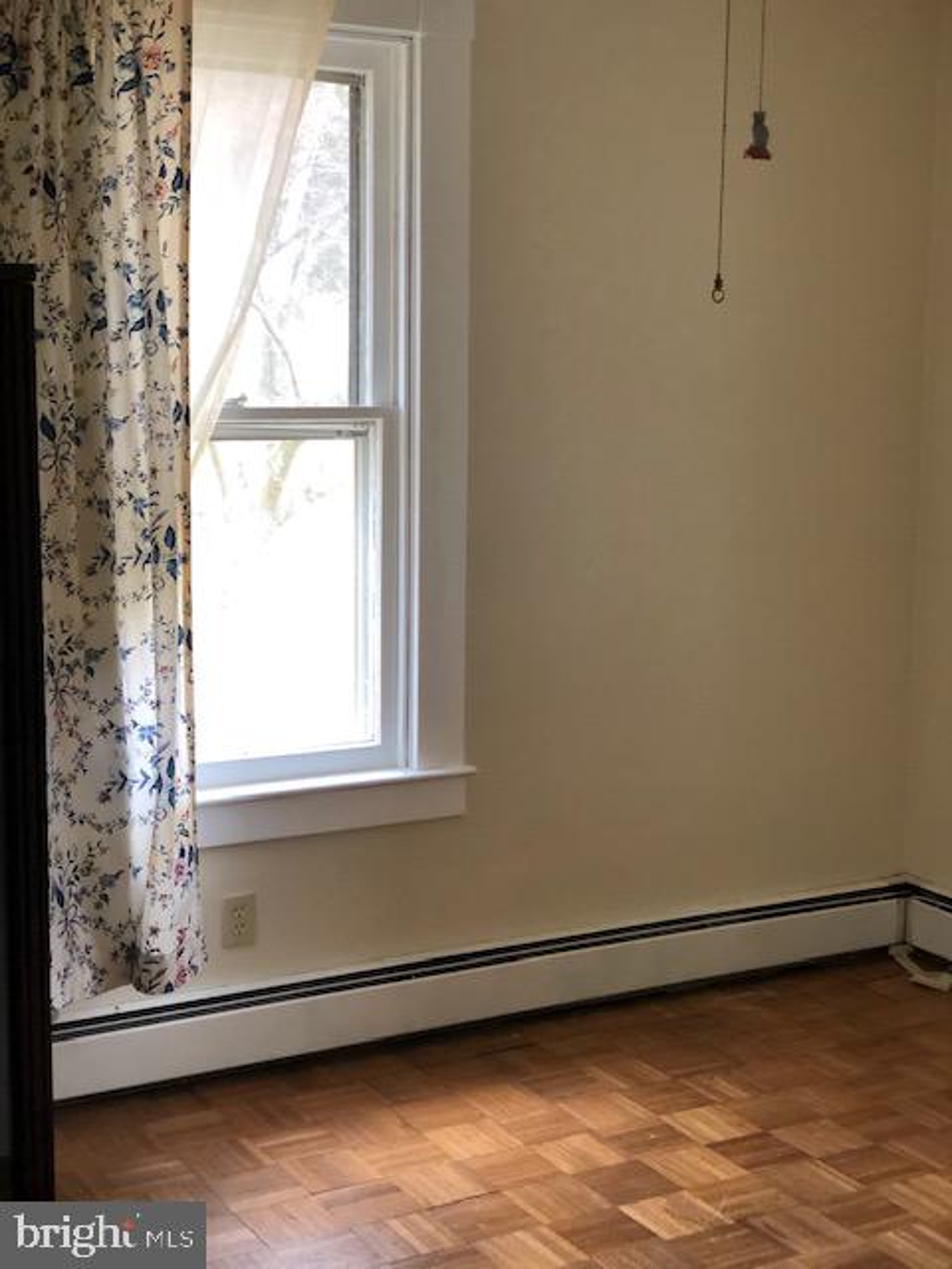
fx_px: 1907
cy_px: 634
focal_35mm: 52
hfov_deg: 28.0
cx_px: 476
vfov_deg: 36.8
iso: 80
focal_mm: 6
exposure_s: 1/60
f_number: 2.4
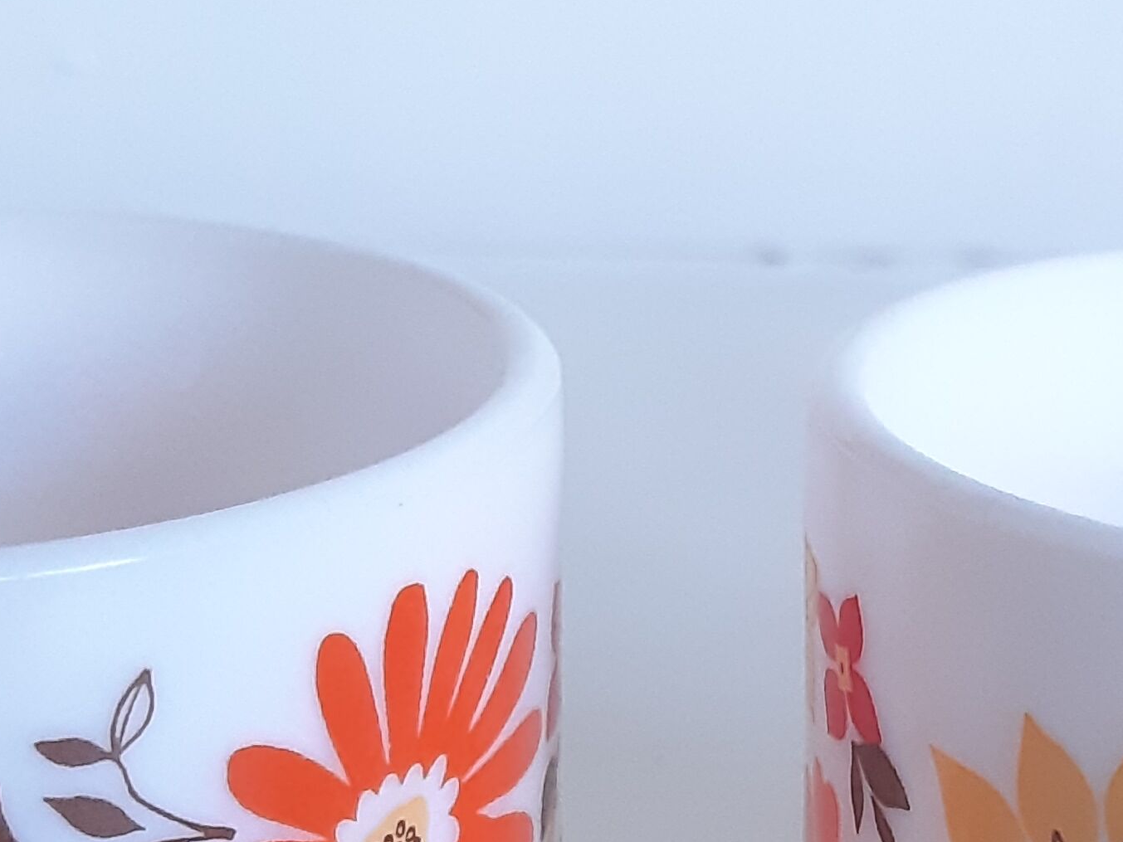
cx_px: 1023
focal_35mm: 113
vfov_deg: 13.1
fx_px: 3666
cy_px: 548
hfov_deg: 17.2
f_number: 1.7
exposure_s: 1/100
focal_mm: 3.93
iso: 200
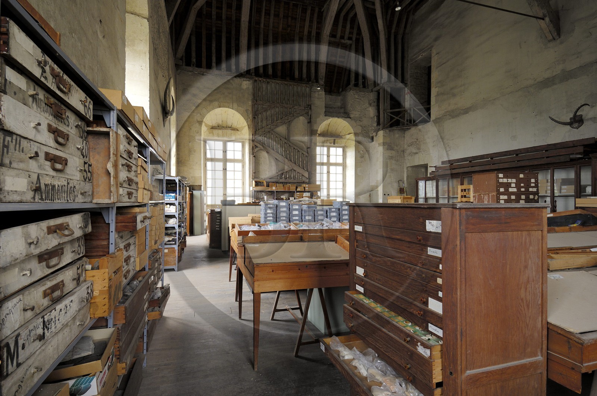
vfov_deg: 67.2
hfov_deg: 90.1
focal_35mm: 18
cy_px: 198
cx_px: 298
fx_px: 298
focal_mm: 12
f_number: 10
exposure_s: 1/2
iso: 100
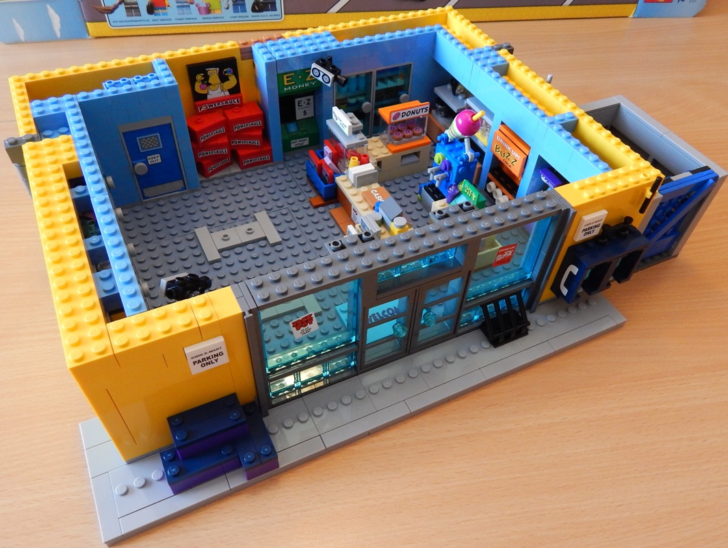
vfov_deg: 59.0
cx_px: 364
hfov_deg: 73.9
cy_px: 274
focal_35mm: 23
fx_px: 484
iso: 320
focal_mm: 4
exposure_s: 1/30
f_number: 3
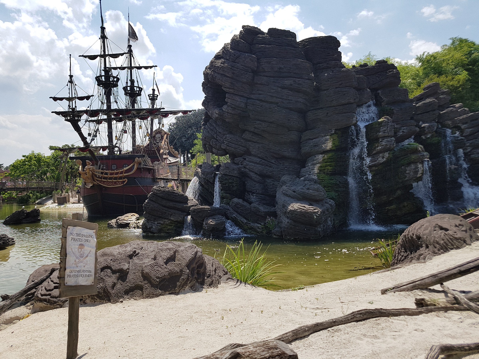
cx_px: 240
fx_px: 360
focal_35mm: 26
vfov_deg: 53.1
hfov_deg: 67.3
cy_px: 180
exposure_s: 1/3760
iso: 50
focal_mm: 4.2
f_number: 1.7
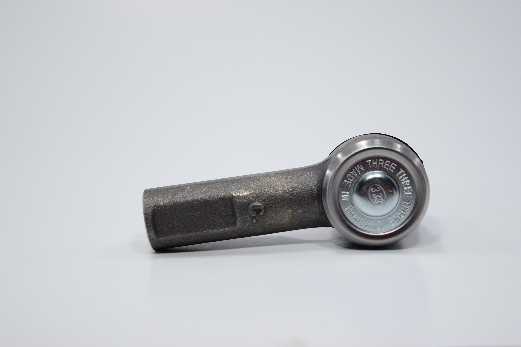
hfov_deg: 24.6
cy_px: 174
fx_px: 1194
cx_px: 260
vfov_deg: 16.6
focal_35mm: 82
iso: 400
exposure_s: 1/125
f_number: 5.6
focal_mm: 55
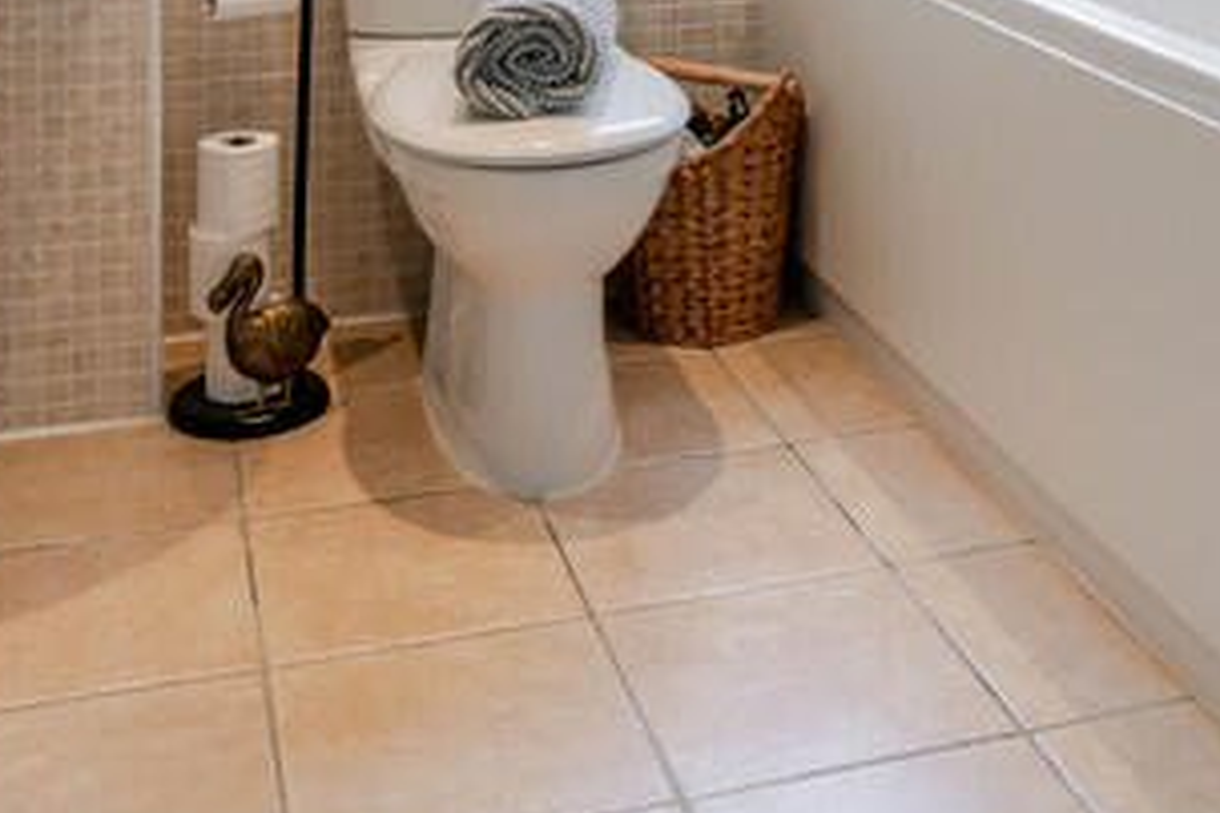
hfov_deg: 36.6
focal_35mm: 54
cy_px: -409
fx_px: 1830
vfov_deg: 21.1
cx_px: 777
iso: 250
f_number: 8
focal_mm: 16
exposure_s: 1/30
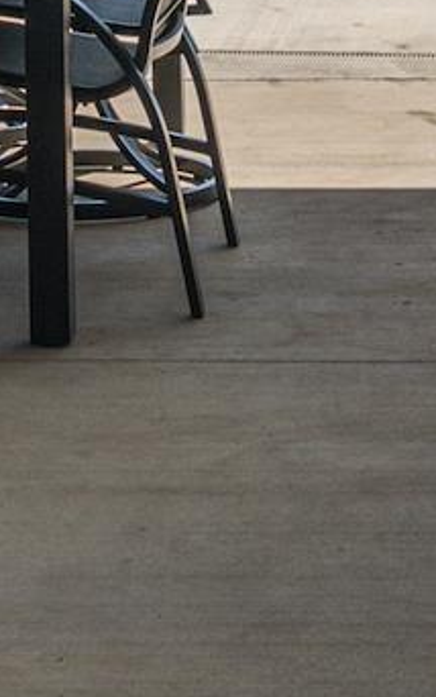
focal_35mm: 151
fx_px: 2868
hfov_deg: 8.7
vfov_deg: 12.6
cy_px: -565
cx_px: 322
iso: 320
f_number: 5.6
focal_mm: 26
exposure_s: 1/2000
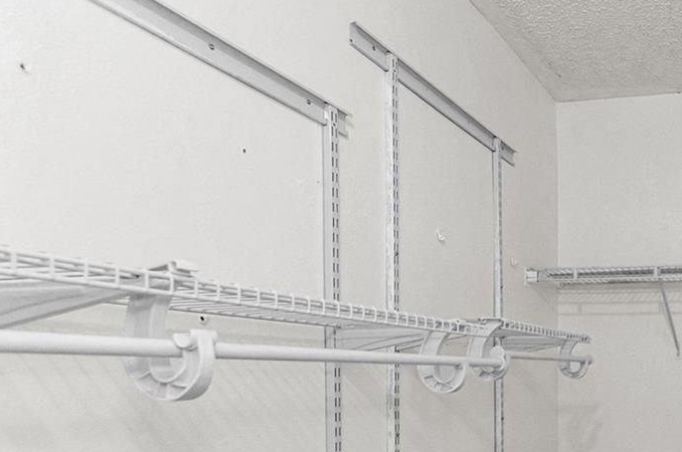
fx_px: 529
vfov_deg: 43.5
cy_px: 378
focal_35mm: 28
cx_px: 690
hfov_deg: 51.6
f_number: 6.3
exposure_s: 1/50
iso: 320
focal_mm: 8
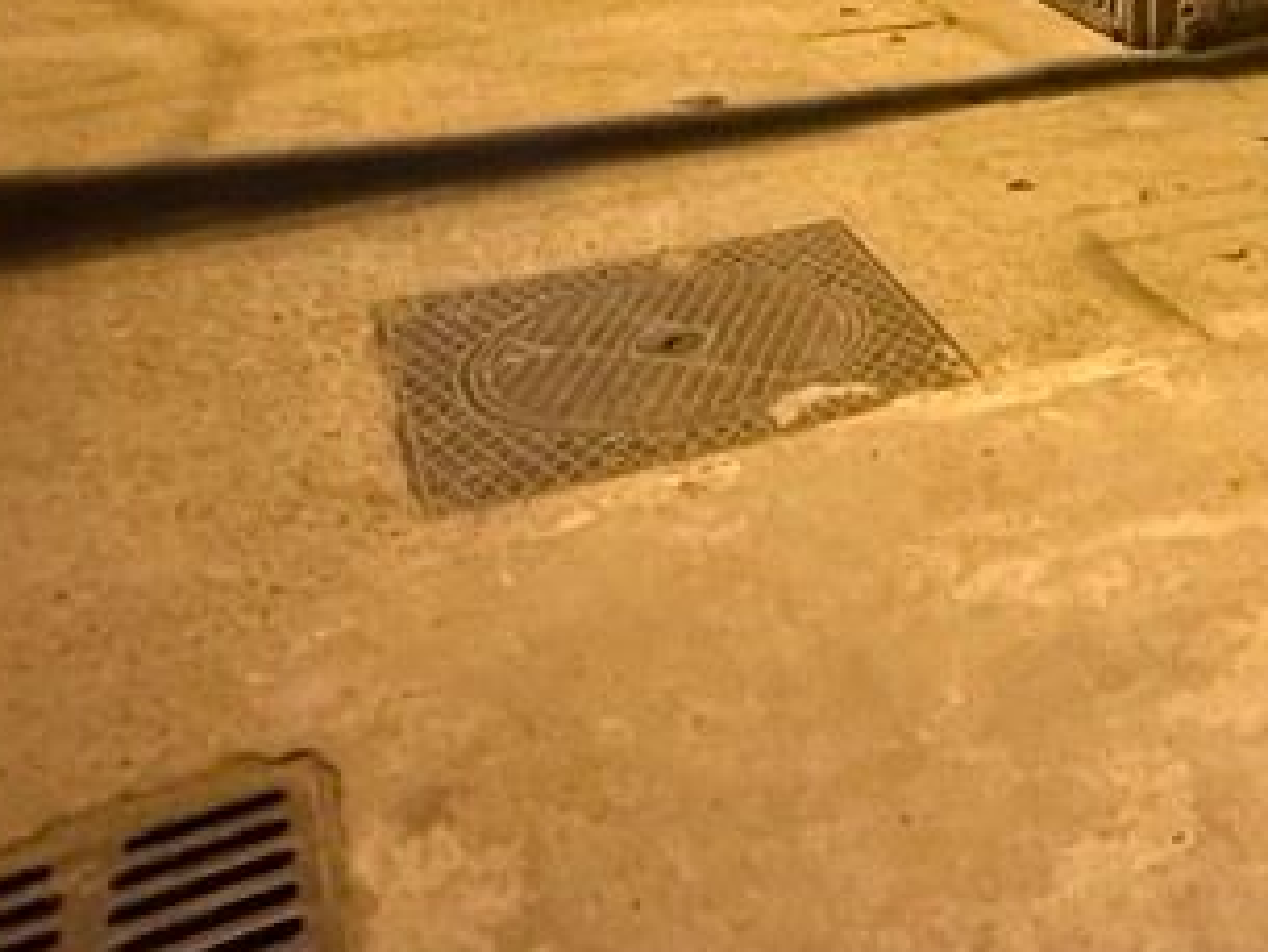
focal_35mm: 47
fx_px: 1722
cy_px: -366
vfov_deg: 25.4
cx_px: 1405
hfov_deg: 34.7
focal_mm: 2.22
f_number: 2.2
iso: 1000
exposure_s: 1/33
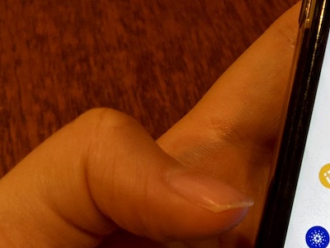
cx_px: 408
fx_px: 772
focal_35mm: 81
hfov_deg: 22.1
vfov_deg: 18.1
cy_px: 188
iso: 81
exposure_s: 1/73.8
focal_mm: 4.38
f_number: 1.73
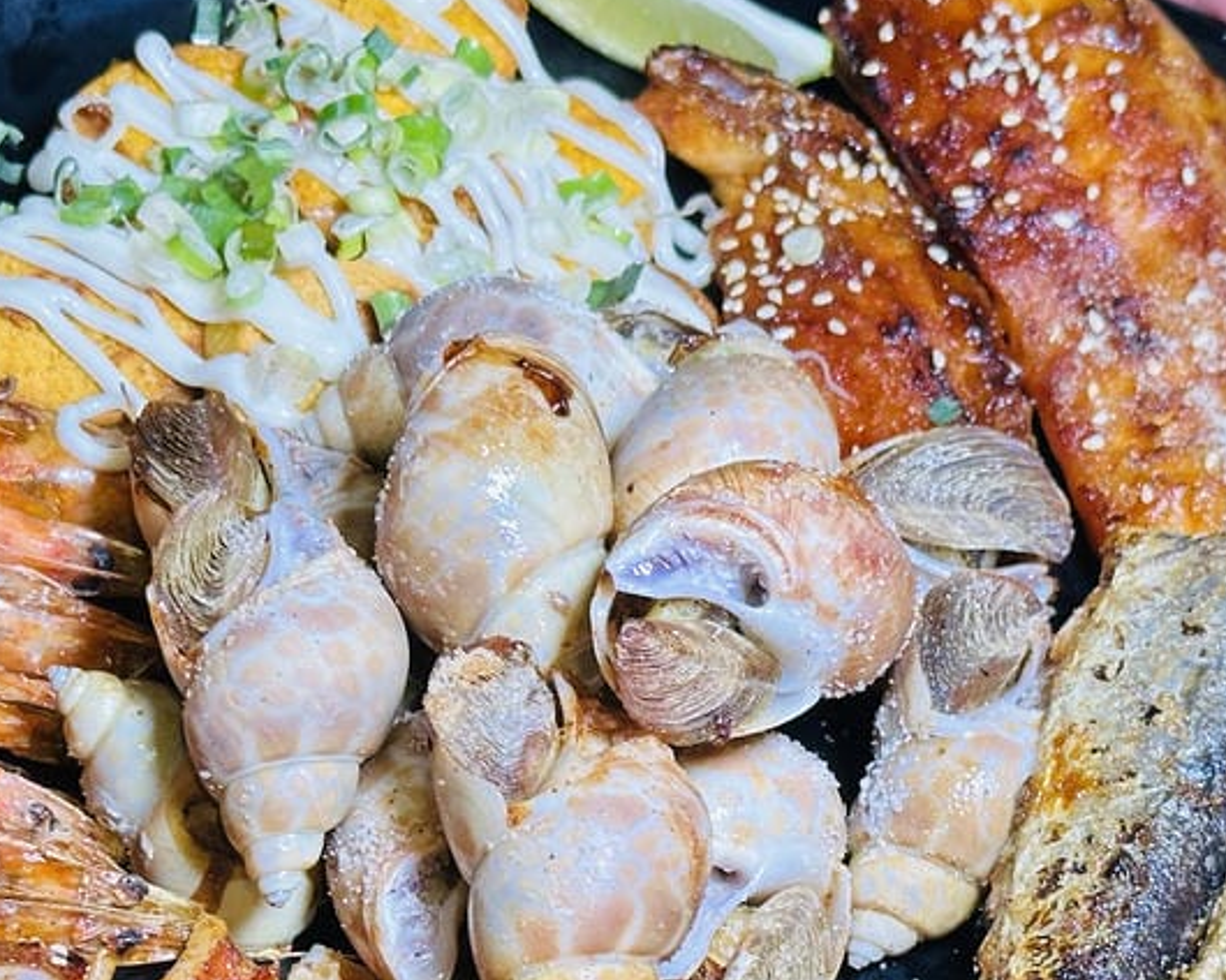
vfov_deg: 14.5
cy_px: 728
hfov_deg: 18.1
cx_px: 615
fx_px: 3846
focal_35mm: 106
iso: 160
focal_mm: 6.86
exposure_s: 1/60
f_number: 1.78
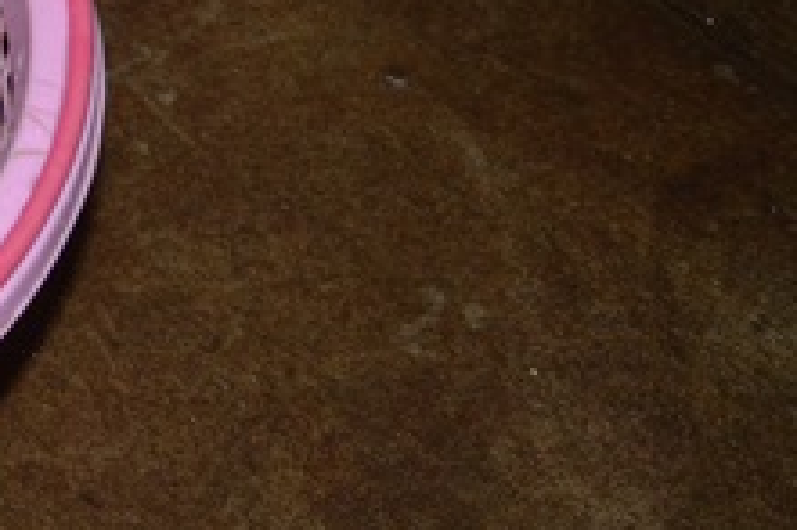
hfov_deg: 10.8
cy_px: -218
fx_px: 4093
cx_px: -310
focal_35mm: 185
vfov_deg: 7.3
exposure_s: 1/60
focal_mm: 42
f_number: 4.8
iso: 800
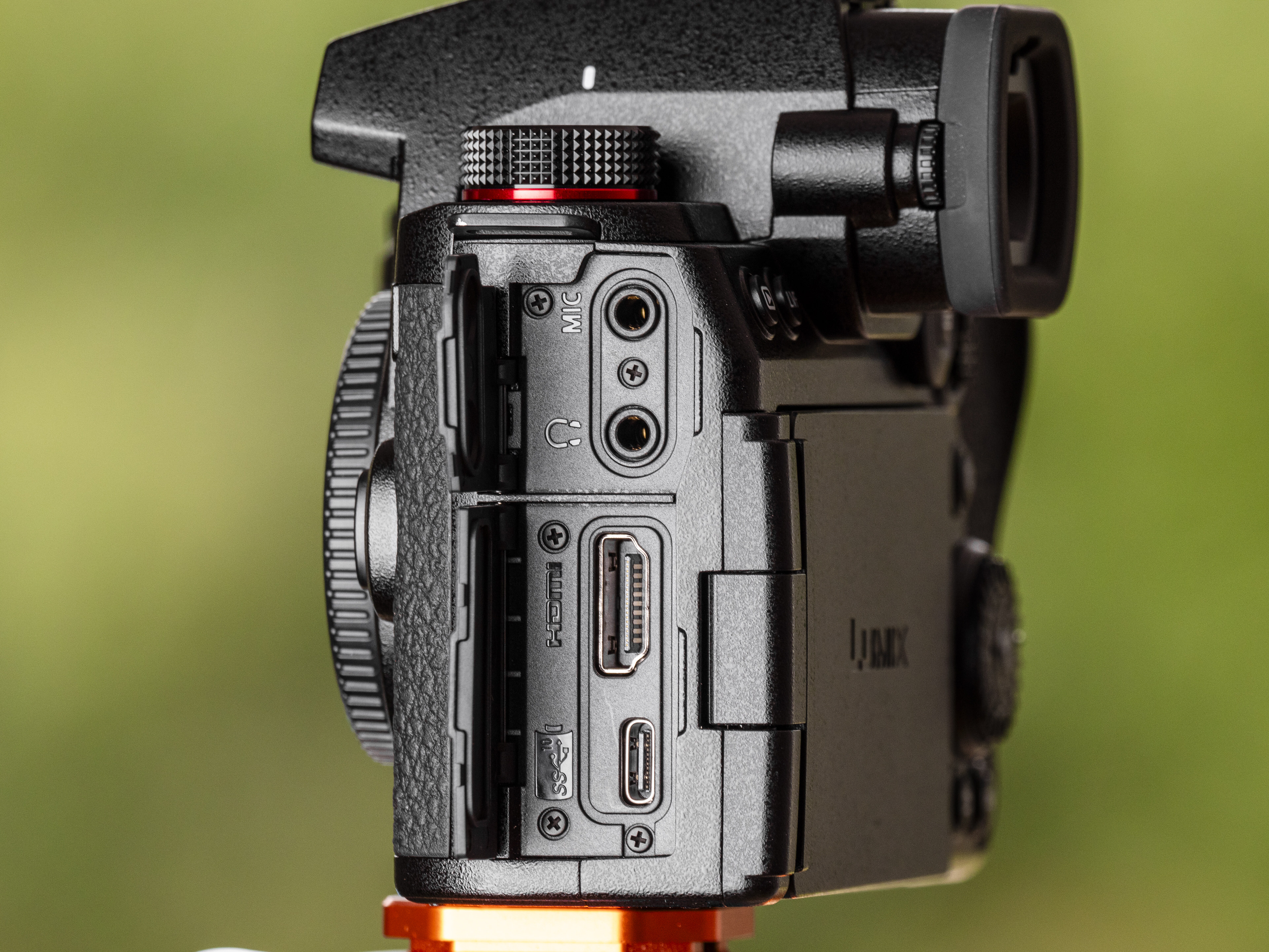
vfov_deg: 2.7
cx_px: 634
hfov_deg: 3.5
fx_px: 20532
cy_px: 476
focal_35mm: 560
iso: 400
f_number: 8
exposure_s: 1/100
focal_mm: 280
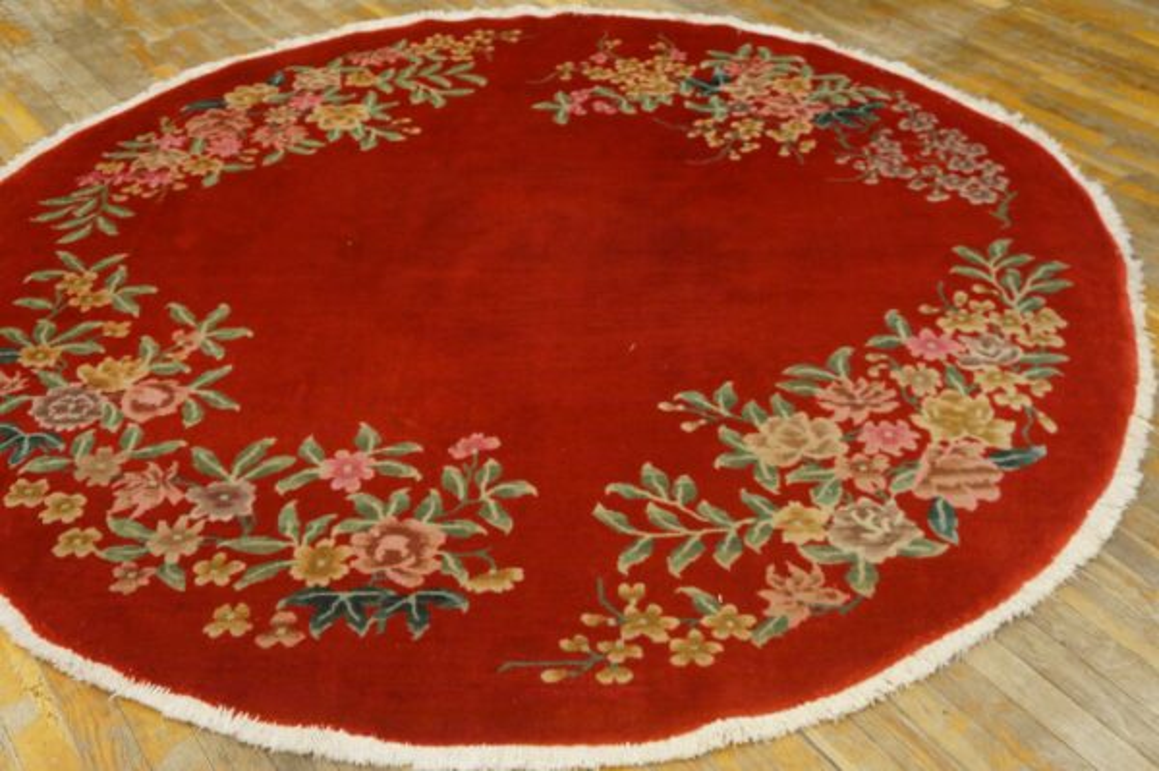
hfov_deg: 51.3
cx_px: 580
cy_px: 386
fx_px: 1206
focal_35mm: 38
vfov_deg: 35.4
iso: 3200
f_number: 4
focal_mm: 25
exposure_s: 1/160
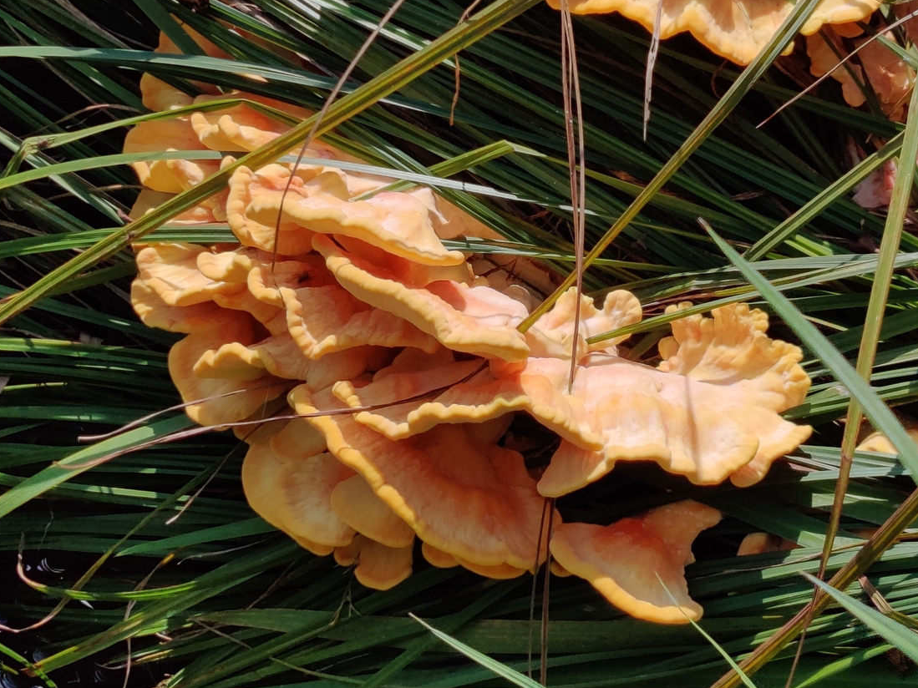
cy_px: 340
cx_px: 464
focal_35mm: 28
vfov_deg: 49.7
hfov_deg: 63.4
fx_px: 742
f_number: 1.75
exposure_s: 1/3849
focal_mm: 4.75
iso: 100
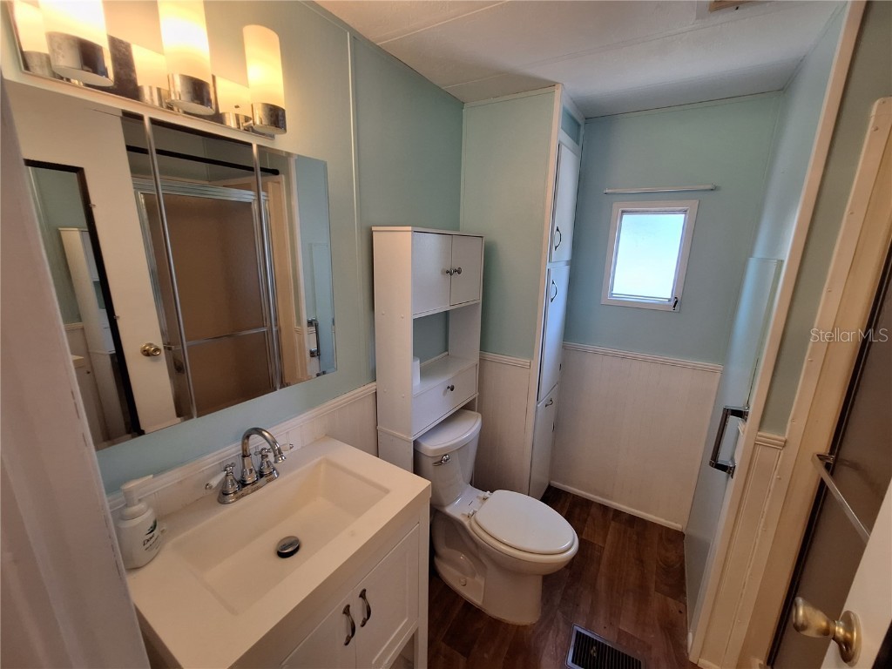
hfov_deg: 106.2
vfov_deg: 89.9
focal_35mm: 13
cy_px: 334
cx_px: 446
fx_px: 335
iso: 64
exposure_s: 1/40
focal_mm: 1.74
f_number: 2.2
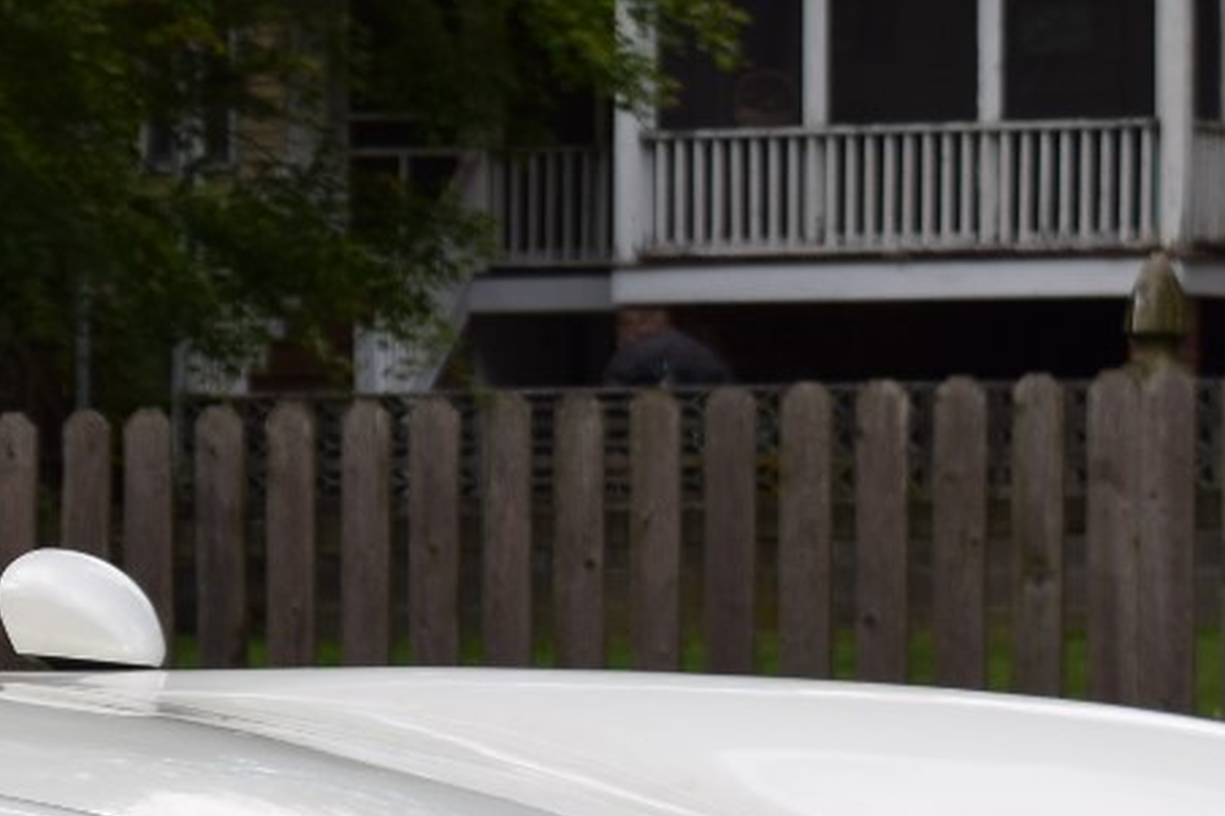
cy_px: 788
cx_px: -566
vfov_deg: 5.9
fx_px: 7857
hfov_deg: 8.7
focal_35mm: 231
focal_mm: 34
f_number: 5.6
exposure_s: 1/125
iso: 100
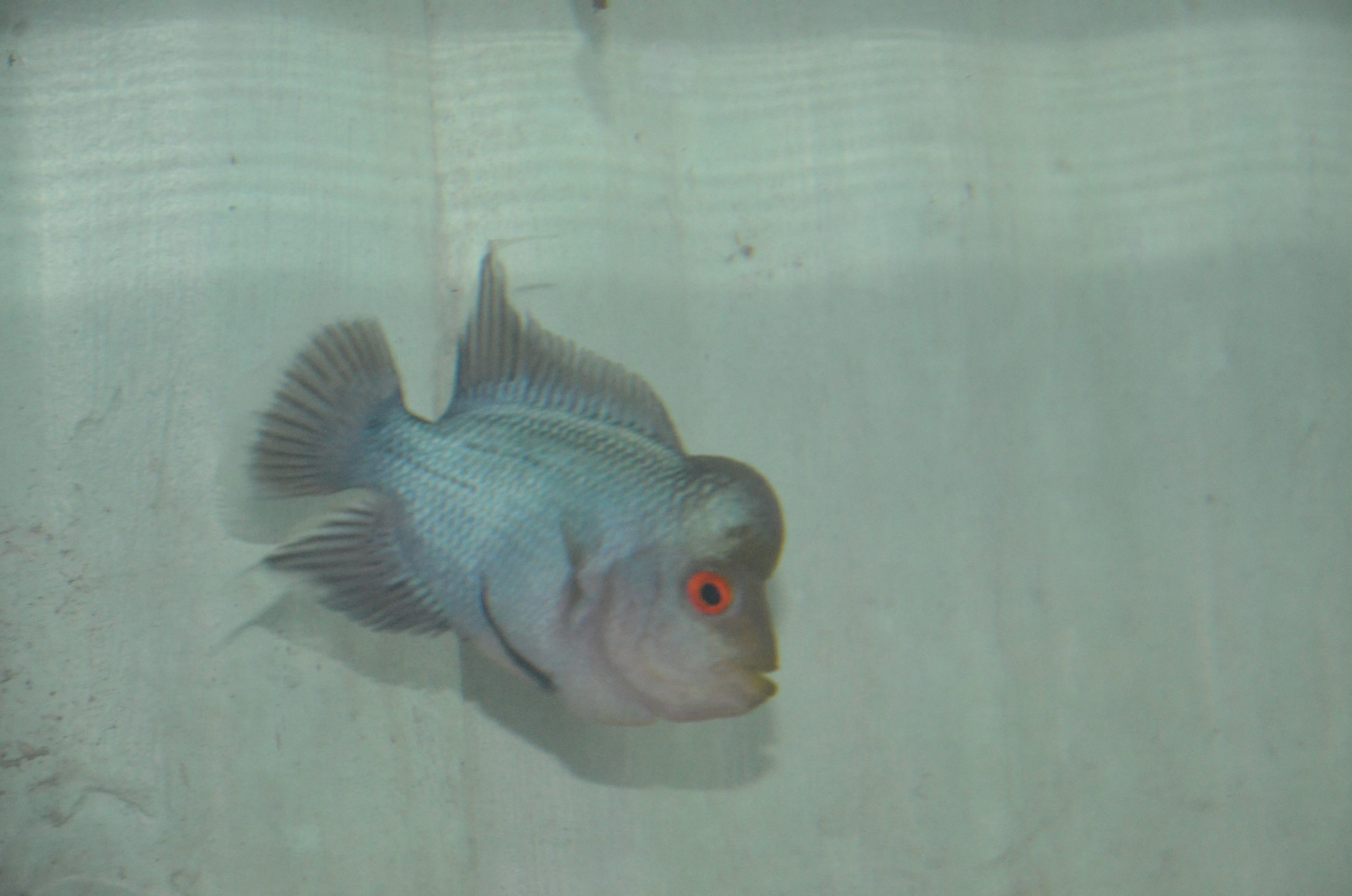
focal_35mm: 138
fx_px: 5172
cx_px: 676
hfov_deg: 14.9
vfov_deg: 9.9
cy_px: 448
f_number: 7.1
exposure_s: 1/60
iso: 3200
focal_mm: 92
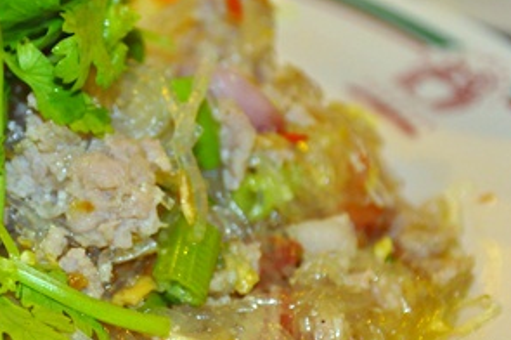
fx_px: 3518
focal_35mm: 248
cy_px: 184
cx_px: 102
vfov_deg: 5.5
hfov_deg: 8.3
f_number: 5.3
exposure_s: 1/60
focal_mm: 75
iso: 1250
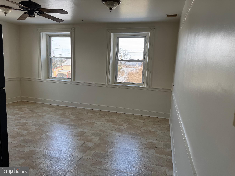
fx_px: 163
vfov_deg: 56.8
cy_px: 88
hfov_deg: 71.6
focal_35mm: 24
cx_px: 118
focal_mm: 6.76
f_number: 1.78
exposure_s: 1/268
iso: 64
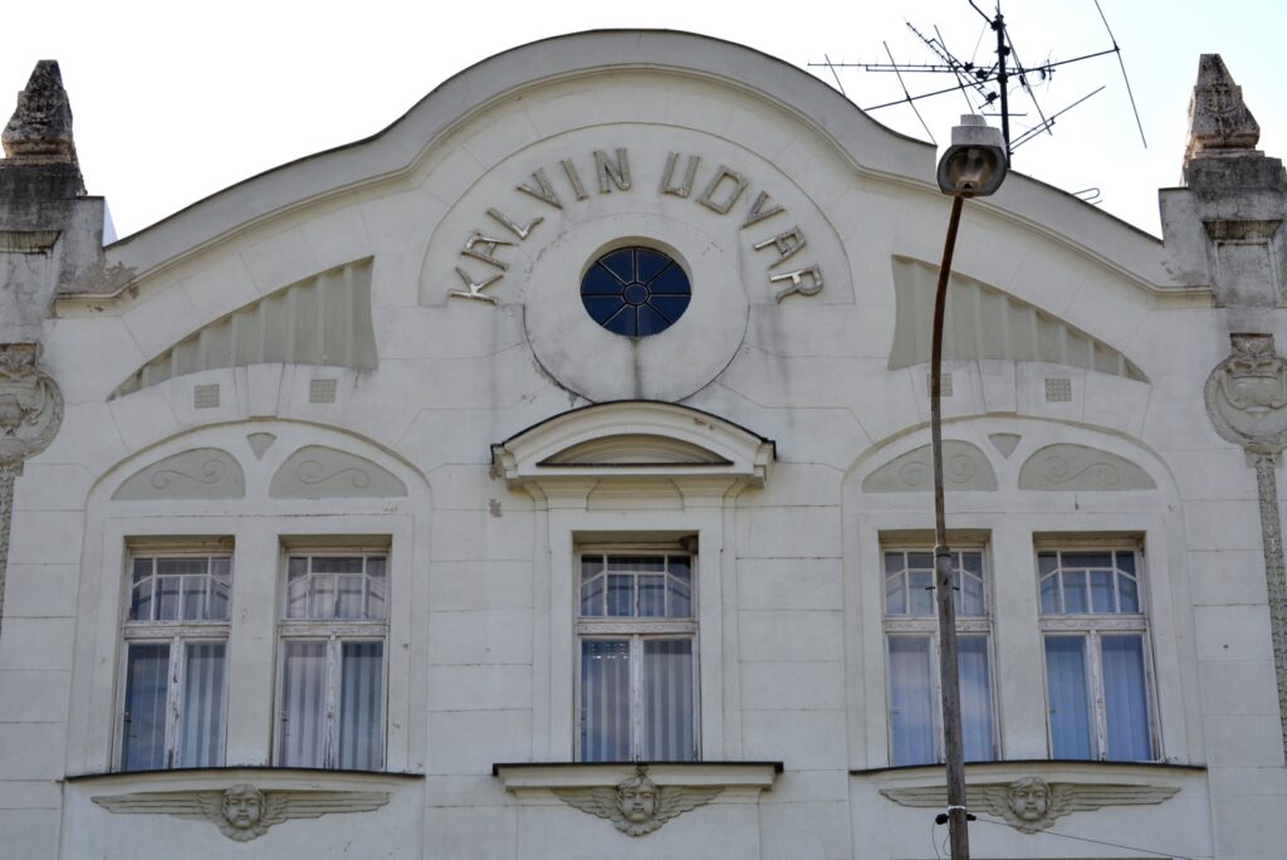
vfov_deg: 16.6
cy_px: 430
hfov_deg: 24.6
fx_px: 2951
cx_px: 644
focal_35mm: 82
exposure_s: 1/400
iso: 200
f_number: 10
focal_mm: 55
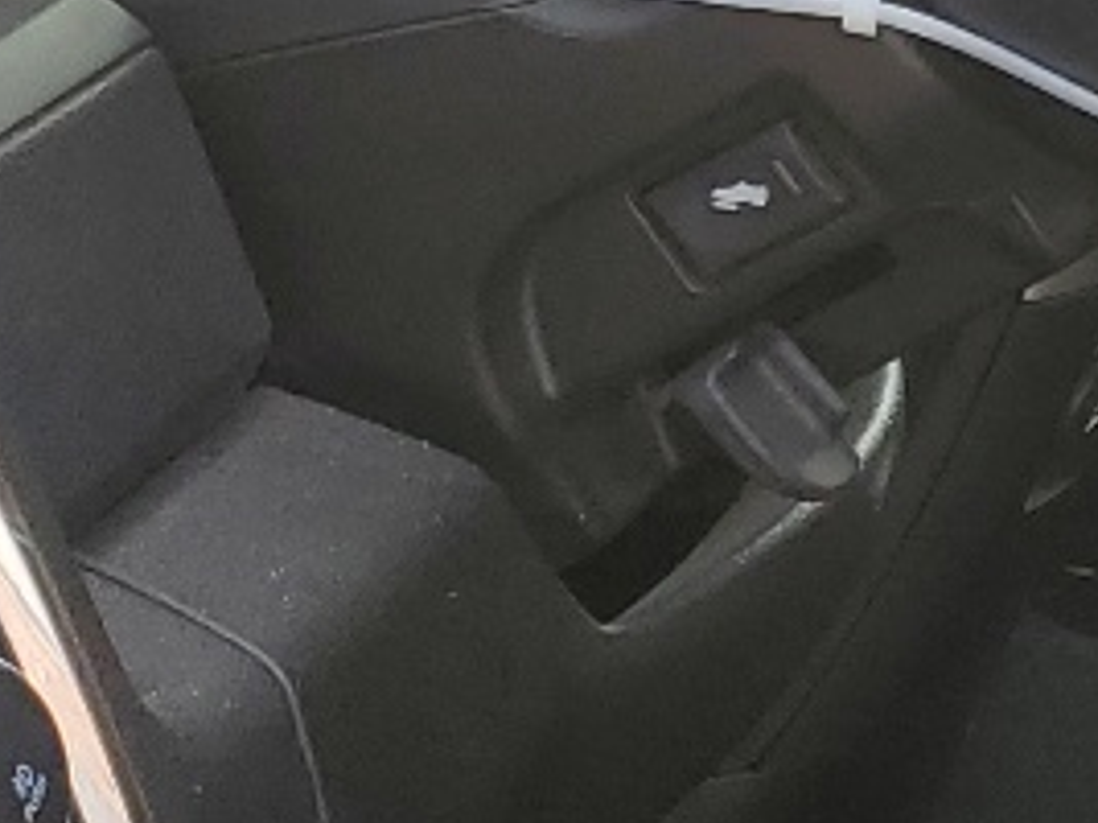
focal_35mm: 156
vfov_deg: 9.5
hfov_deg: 11.3
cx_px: 2303
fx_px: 4946
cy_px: 346
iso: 50
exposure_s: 1/286
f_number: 1.5
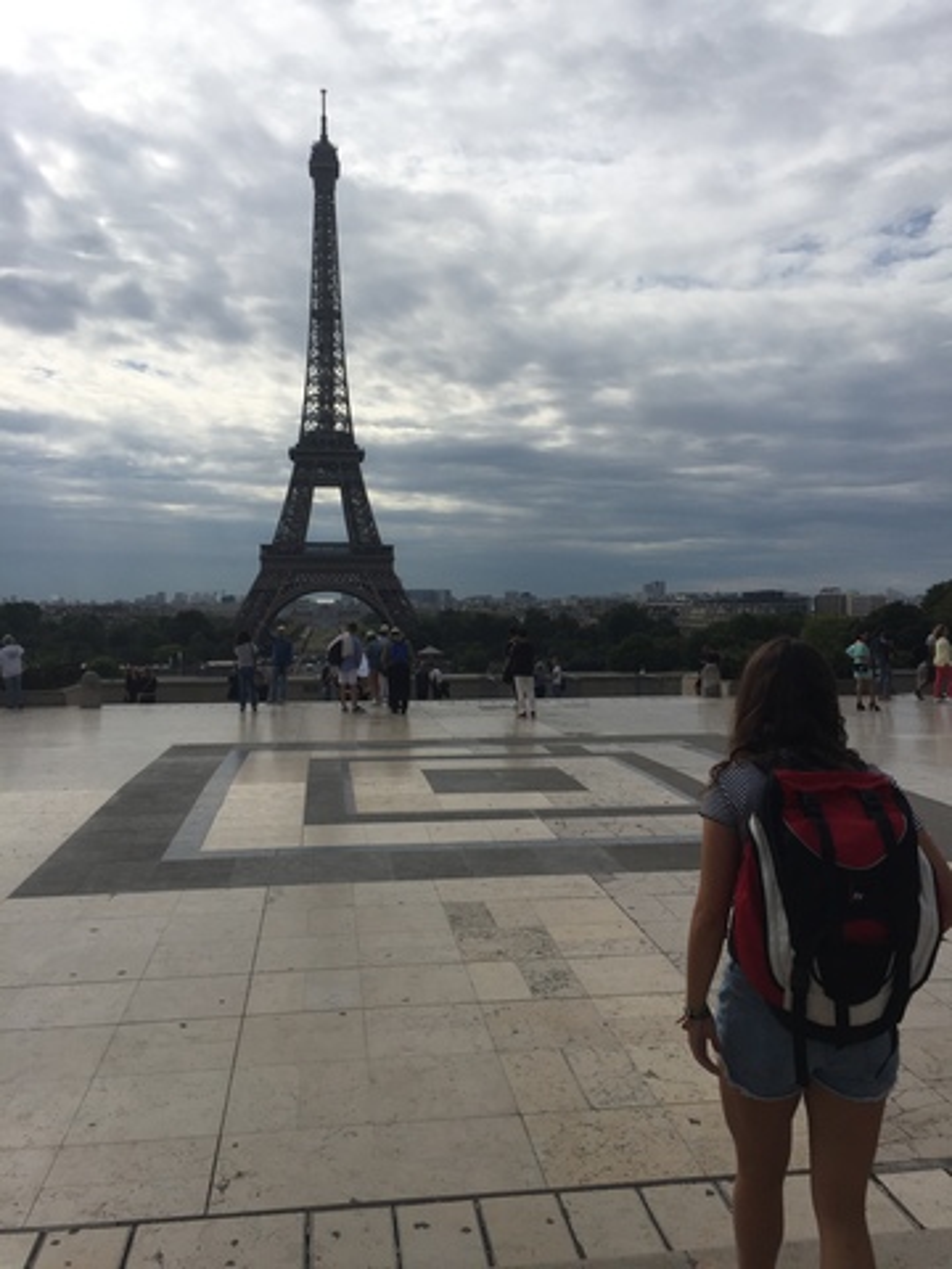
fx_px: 1063
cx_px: 476
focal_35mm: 29
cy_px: 634
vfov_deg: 61.7
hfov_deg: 48.2
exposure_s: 1/6623
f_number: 2.2
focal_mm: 4.15
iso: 32
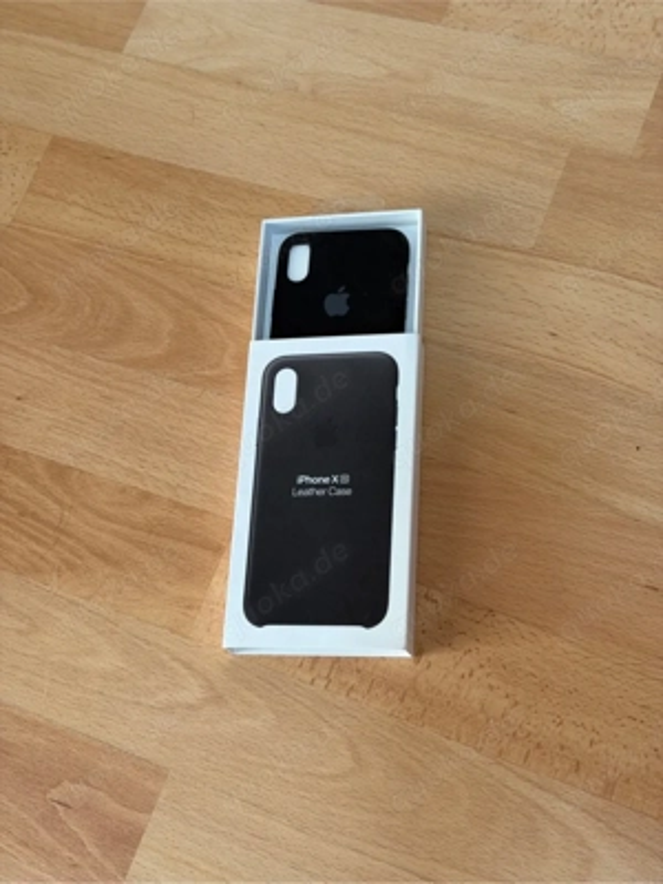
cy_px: 442
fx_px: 1226
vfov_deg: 39.7
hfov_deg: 30.3
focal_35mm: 48
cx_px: 332
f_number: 1.78
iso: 250
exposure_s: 1/60
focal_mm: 6.76
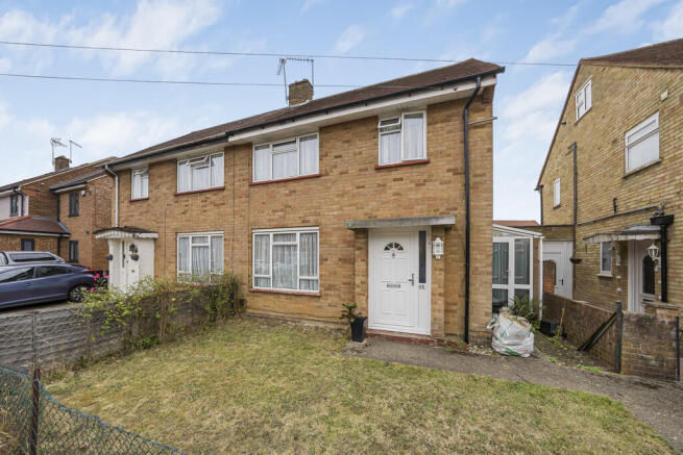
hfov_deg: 112.6
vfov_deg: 90.0
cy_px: 228
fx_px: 228
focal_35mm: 12
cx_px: 342
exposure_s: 1/400
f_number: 9
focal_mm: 12
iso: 320
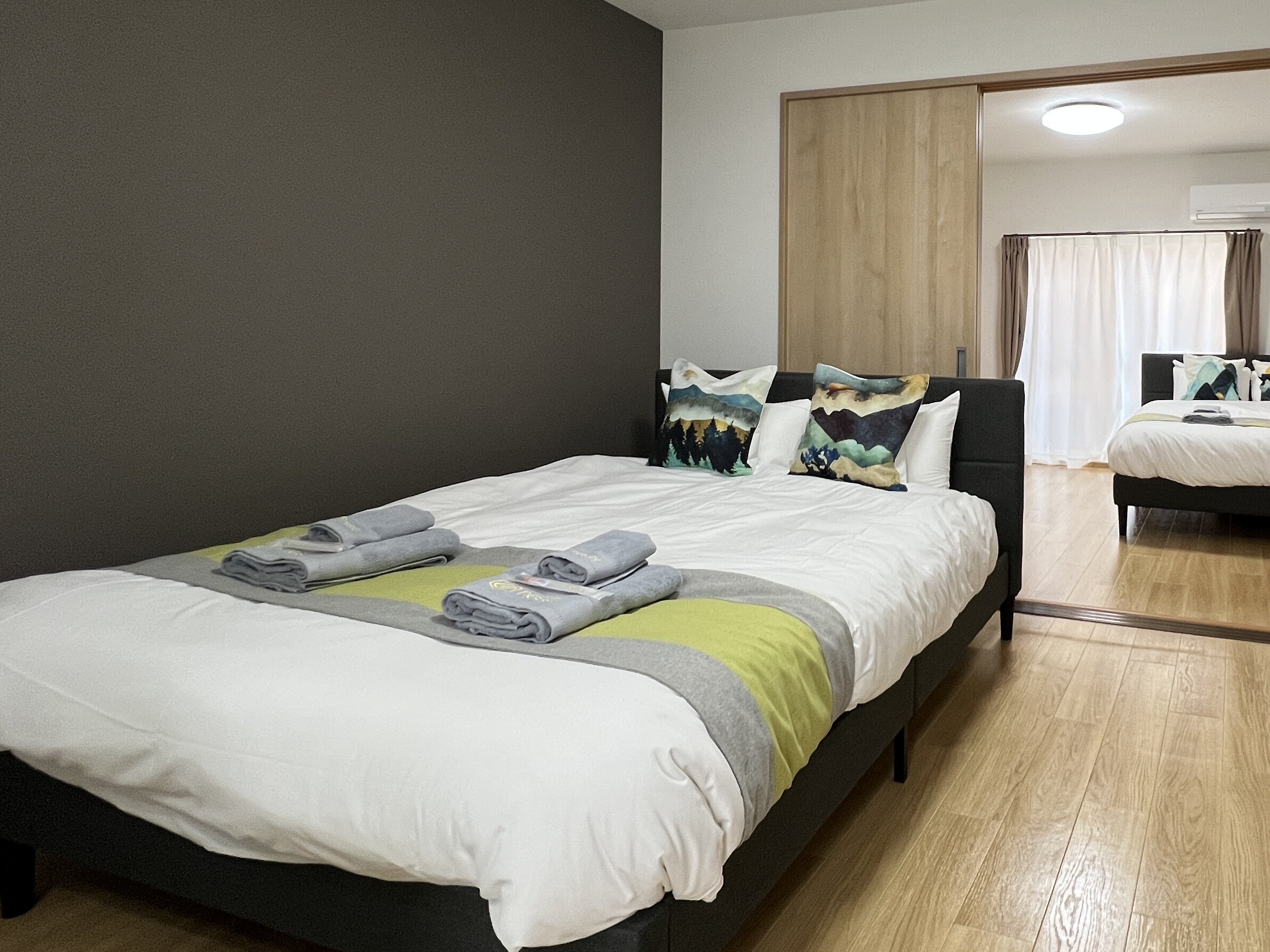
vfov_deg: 60.0
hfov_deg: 71.7
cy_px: 340
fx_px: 807
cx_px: 938
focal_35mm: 22
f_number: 1.8
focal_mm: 1.57
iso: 160
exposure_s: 1/70
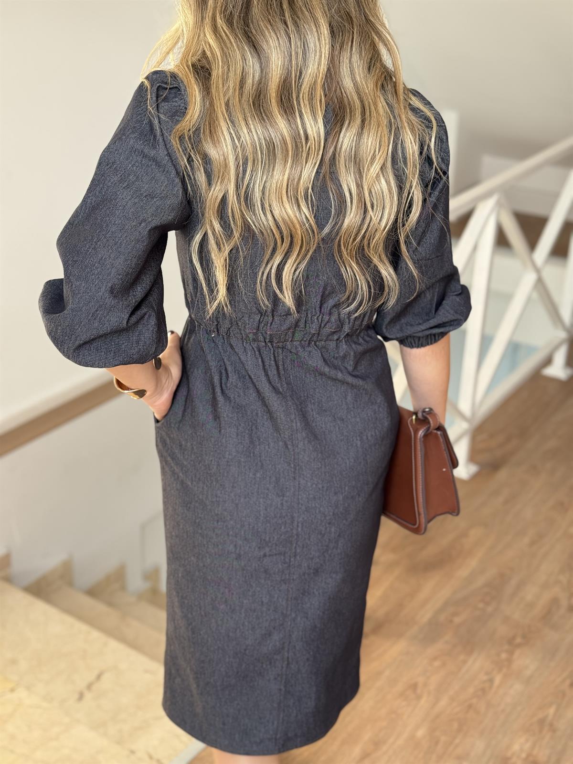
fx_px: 1059
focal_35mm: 48
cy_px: 382
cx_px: 286
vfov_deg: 39.7
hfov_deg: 30.3
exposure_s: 1/140
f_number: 1.78
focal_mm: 6.76
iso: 100
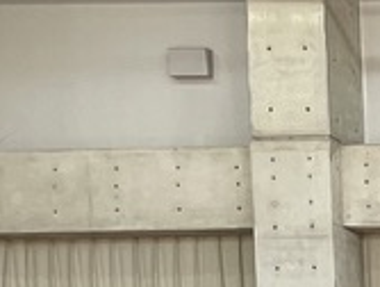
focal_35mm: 159
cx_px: 981
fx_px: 1749
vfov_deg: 8.9
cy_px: 528
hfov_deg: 10.3
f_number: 1.6
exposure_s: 1/100
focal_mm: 4.2
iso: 100
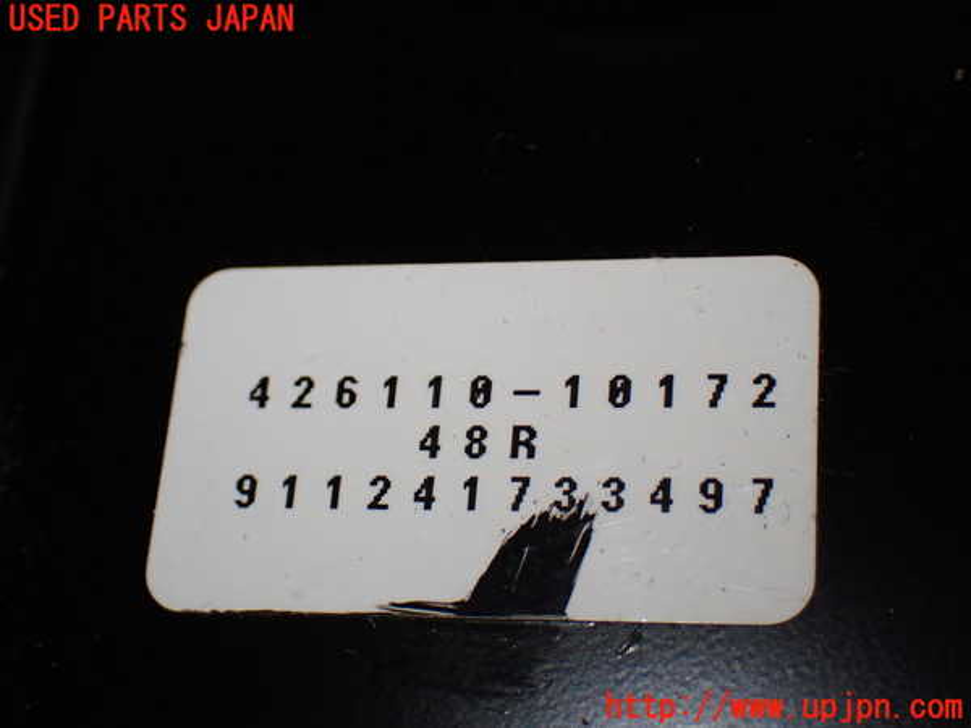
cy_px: 364
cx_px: 486
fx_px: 1739
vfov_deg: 23.7
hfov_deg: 31.2
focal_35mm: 62
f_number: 3.6
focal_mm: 11.09
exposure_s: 1/250
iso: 500
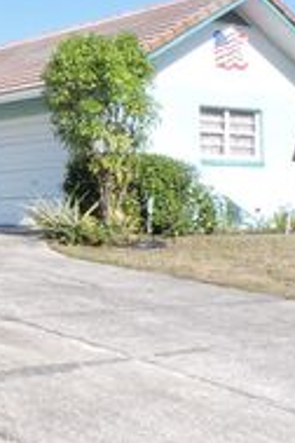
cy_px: 179
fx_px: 811
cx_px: -215
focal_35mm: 66
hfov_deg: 17.3
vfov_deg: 30.4
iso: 100
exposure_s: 1/100
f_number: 8.3
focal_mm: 4.3
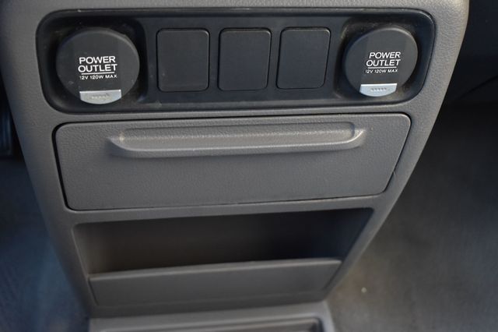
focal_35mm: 46
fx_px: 643
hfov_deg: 42.3
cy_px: 166
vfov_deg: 28.9
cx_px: 249
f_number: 5
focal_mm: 31
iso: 1600
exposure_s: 1/15
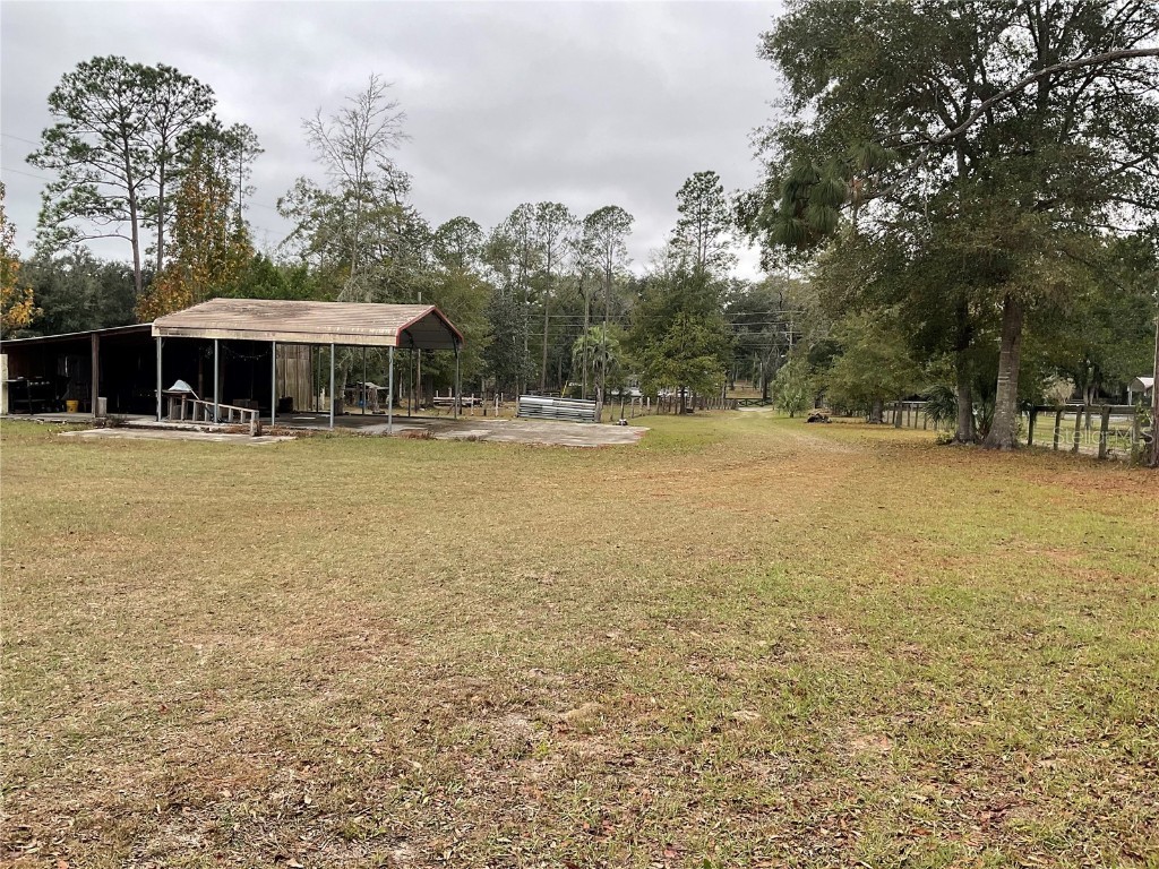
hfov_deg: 61.7
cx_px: 580
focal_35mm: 29
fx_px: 971
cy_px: 434
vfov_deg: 48.2
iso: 16
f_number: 1.8
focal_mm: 3
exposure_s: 1/175
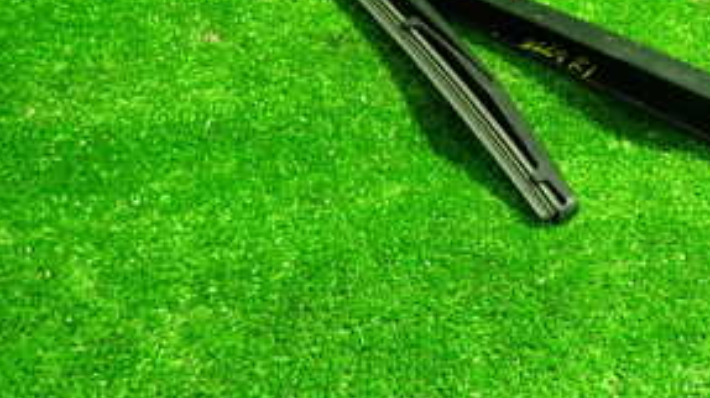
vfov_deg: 20.8
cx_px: 658
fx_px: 1072
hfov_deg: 34.3
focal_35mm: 57
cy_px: 84
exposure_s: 1/30
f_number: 2
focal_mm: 4.5
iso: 400
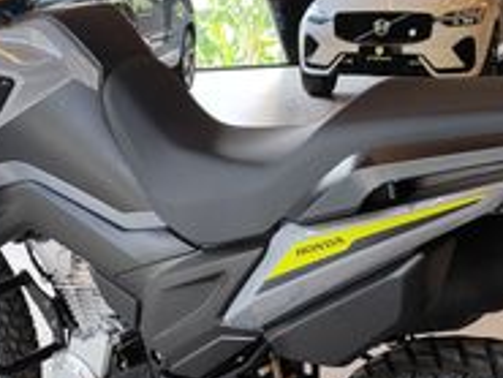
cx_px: 250
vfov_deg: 24.0
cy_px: 245
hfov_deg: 31.7
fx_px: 887
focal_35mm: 61
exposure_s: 1/120
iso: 75
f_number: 1.89
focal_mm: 5.89
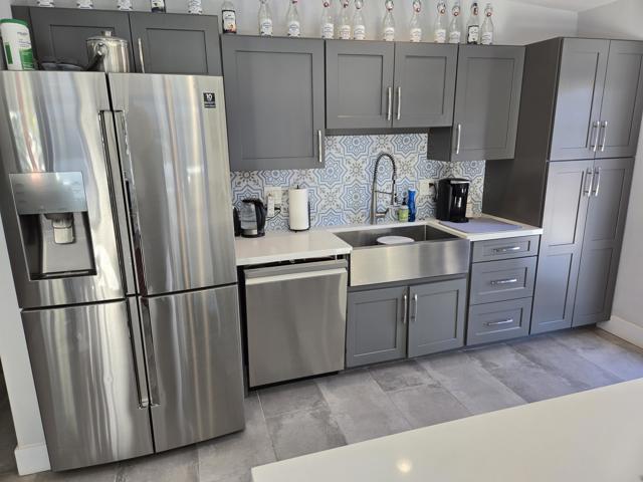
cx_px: 322
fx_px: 427
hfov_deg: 73.9
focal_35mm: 23
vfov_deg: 58.9
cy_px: 241
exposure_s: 1/55
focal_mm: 5.4
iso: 32
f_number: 1.8
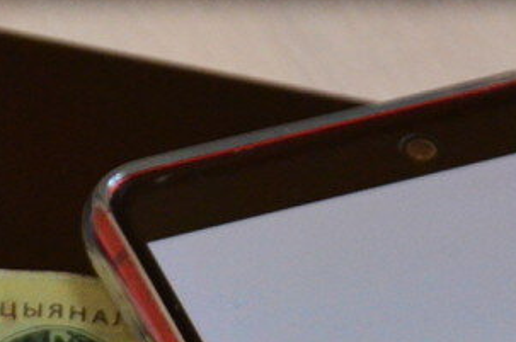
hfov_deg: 3.3
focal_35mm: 624
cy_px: 642
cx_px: 220
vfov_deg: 2.2
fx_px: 8929
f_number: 5.6
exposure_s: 1/320
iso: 1250
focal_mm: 105
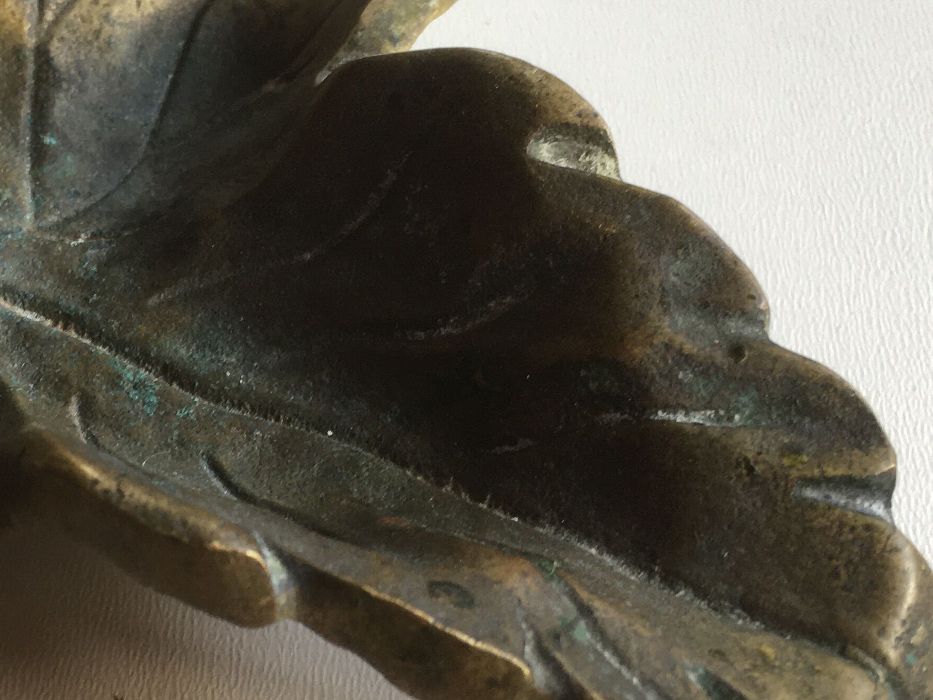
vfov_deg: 22.2
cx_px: 158
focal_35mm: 66
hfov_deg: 28.6
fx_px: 1779
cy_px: 436
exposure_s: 1/100
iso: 40
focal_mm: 4.15
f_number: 2.2
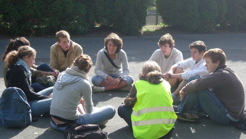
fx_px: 450
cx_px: 119
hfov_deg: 30.6
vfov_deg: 17.5
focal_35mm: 69
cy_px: 67
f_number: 3.5
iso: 64
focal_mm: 12.7
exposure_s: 1/332
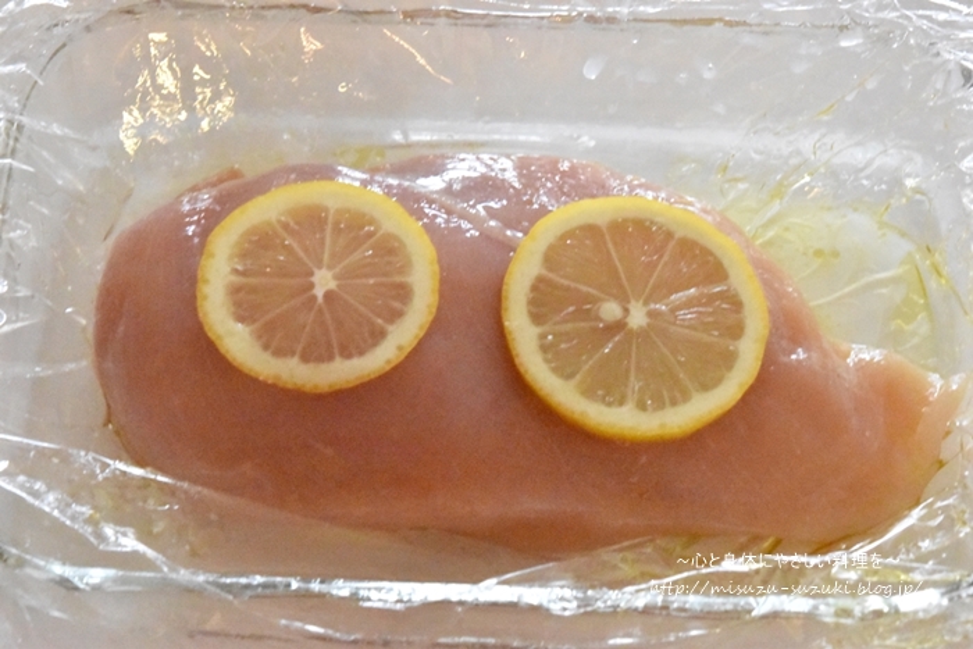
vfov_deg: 15.2
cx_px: 486
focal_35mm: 90
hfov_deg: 22.6
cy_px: 324
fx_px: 2433
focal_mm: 60
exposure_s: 1/60
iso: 25600
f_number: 11
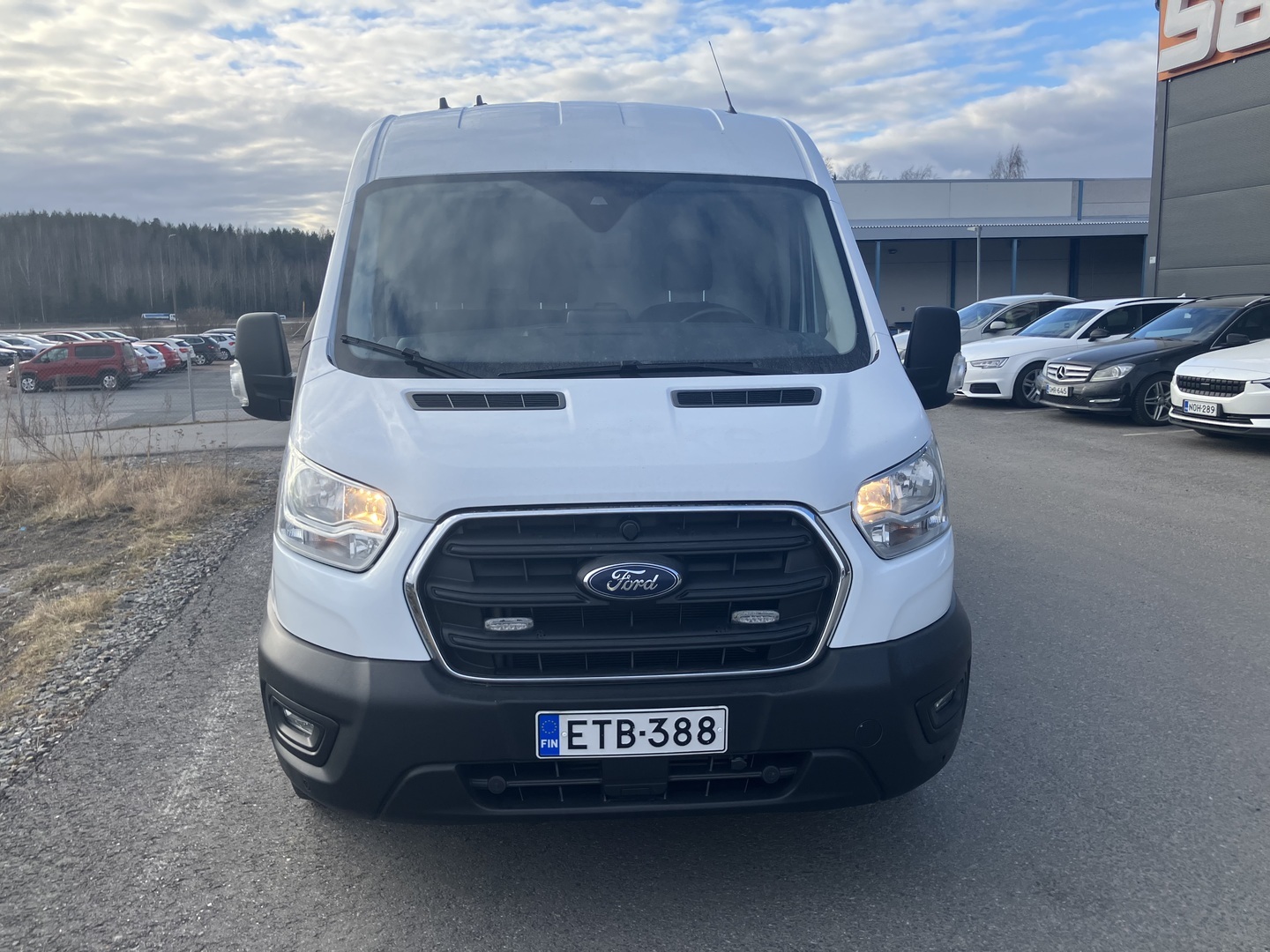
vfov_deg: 49.7
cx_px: 635
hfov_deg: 63.4
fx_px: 1027
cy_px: 476
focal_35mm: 28
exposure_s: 1/917
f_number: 1.8
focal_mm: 3.99
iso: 32
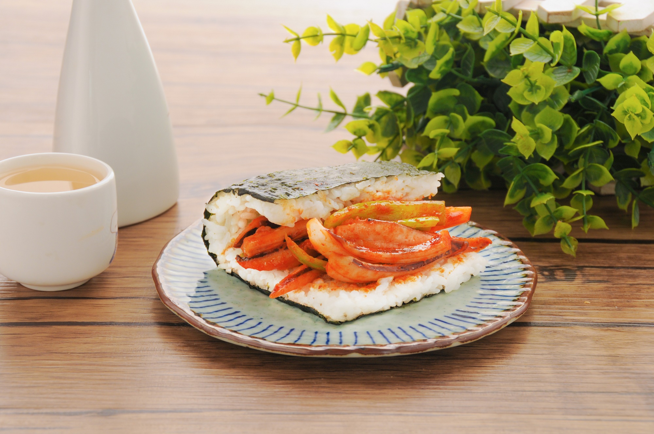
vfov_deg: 14.7
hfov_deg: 21.9
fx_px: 1687
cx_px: 327
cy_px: 217
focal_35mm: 93
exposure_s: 1/50
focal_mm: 62
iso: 200
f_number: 9
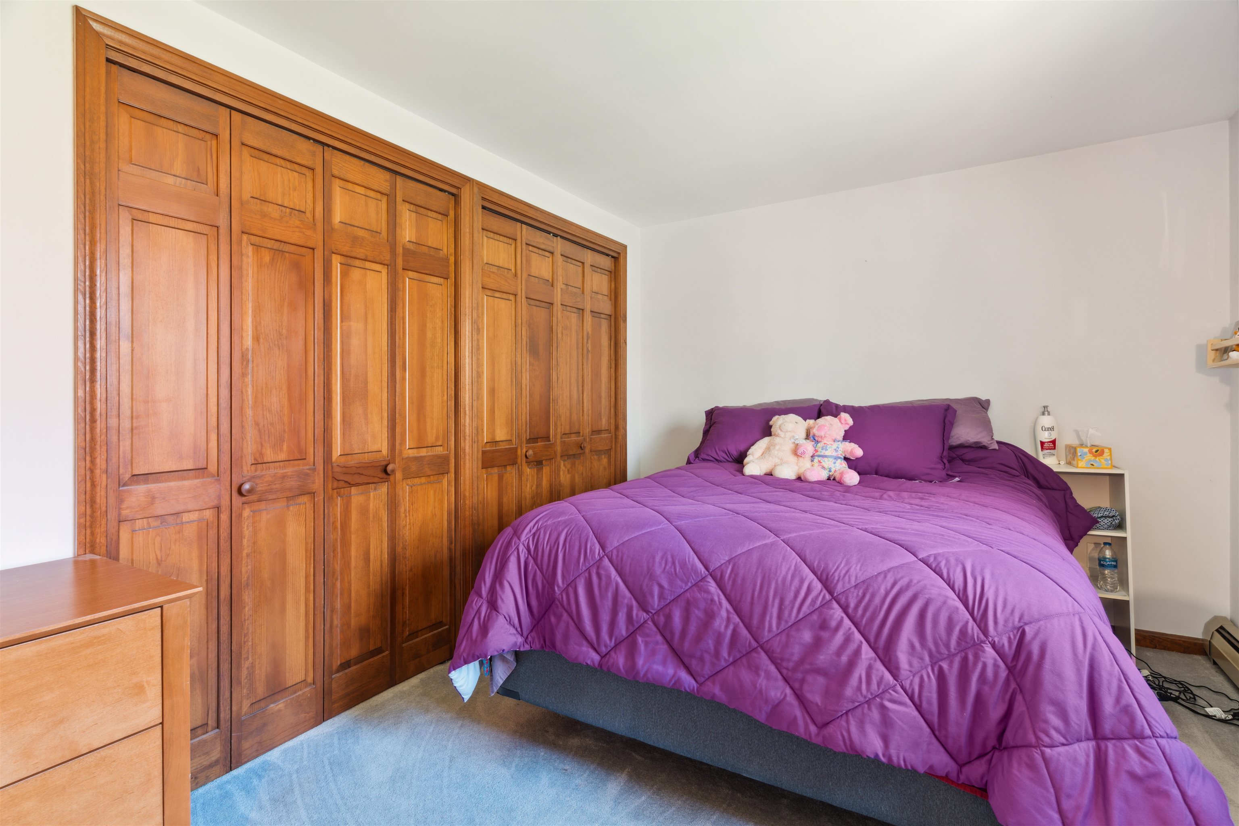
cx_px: 620
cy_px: 413
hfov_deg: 93.3
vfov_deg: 70.4
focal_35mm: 17
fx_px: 585
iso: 100
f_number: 9
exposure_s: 5
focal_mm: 17
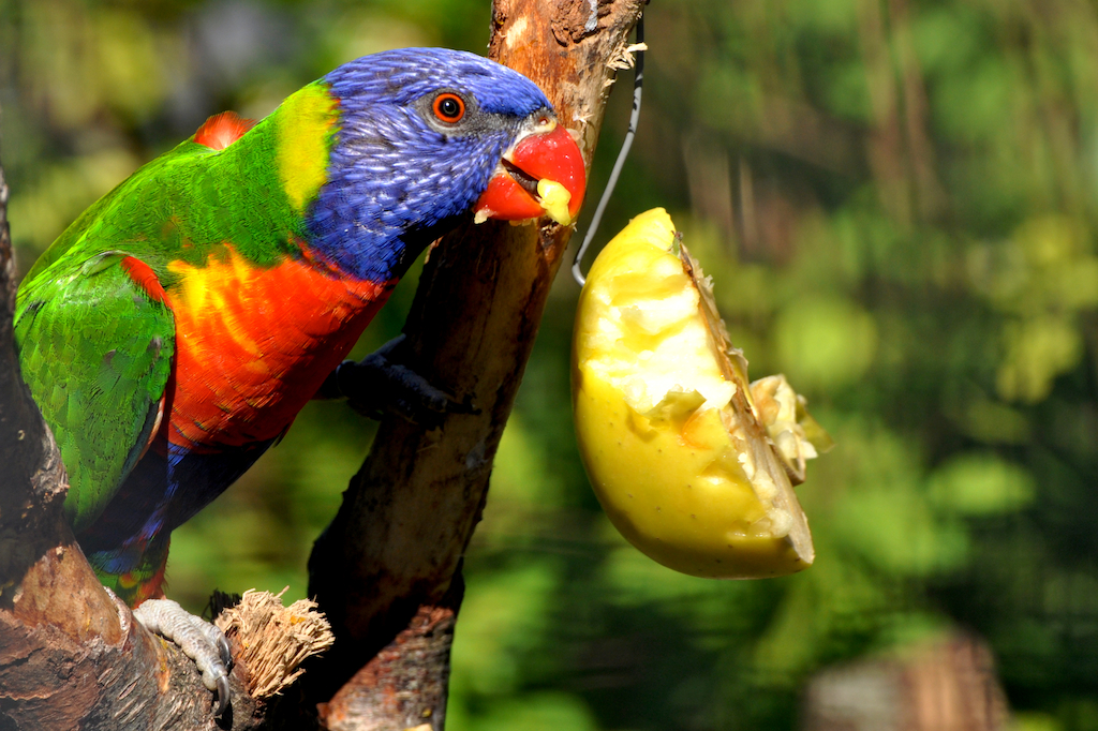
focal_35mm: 270
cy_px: 366
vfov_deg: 5.1
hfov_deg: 7.6
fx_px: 8232
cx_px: 549
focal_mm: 180
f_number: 10
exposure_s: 1/400
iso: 320
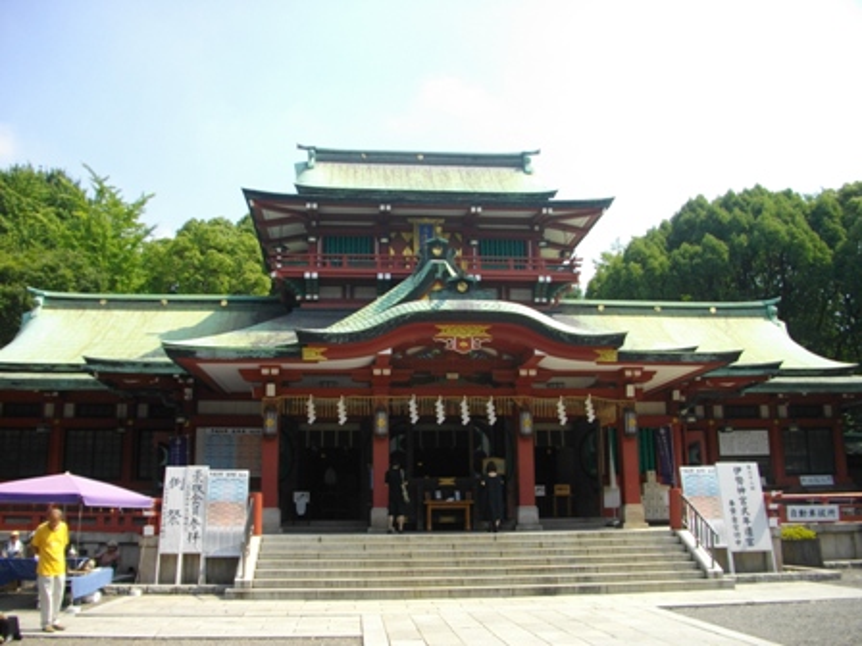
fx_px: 797
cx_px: 431
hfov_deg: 56.8
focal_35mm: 32
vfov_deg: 44.2
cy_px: 323
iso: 100
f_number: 2.9
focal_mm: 5.7
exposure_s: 1/800
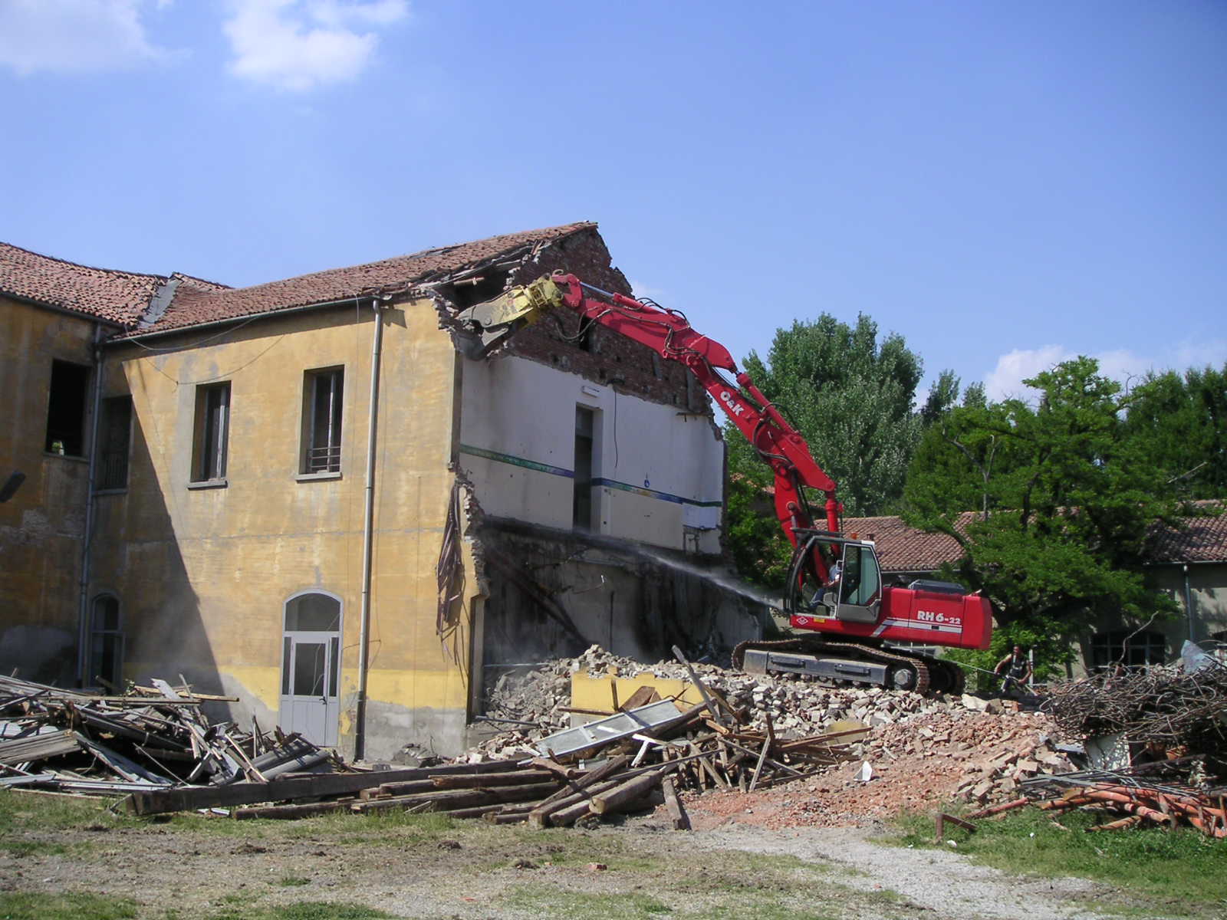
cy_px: 460
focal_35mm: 38
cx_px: 614
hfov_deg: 49.0
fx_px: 1347
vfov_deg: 37.7
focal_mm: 6
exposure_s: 1/180
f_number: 6.7
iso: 50
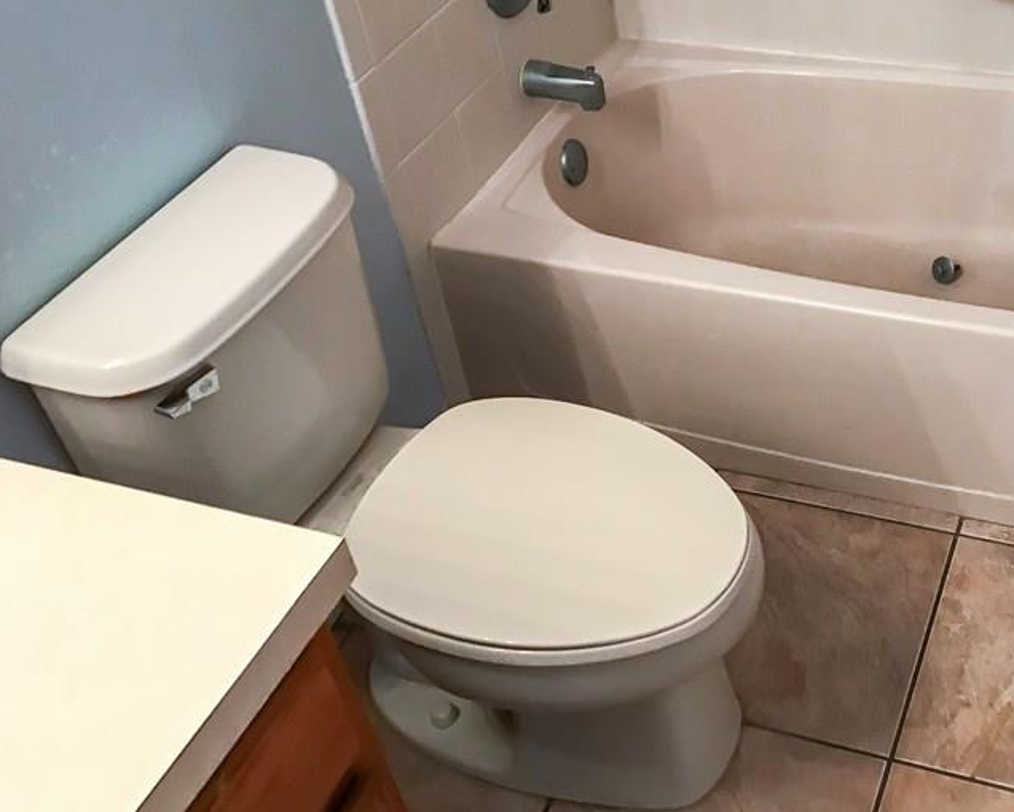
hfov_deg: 40.6
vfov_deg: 34.1
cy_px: 356
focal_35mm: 44
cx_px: 781
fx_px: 1321
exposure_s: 1/15
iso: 50
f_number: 1.8
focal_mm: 3.99
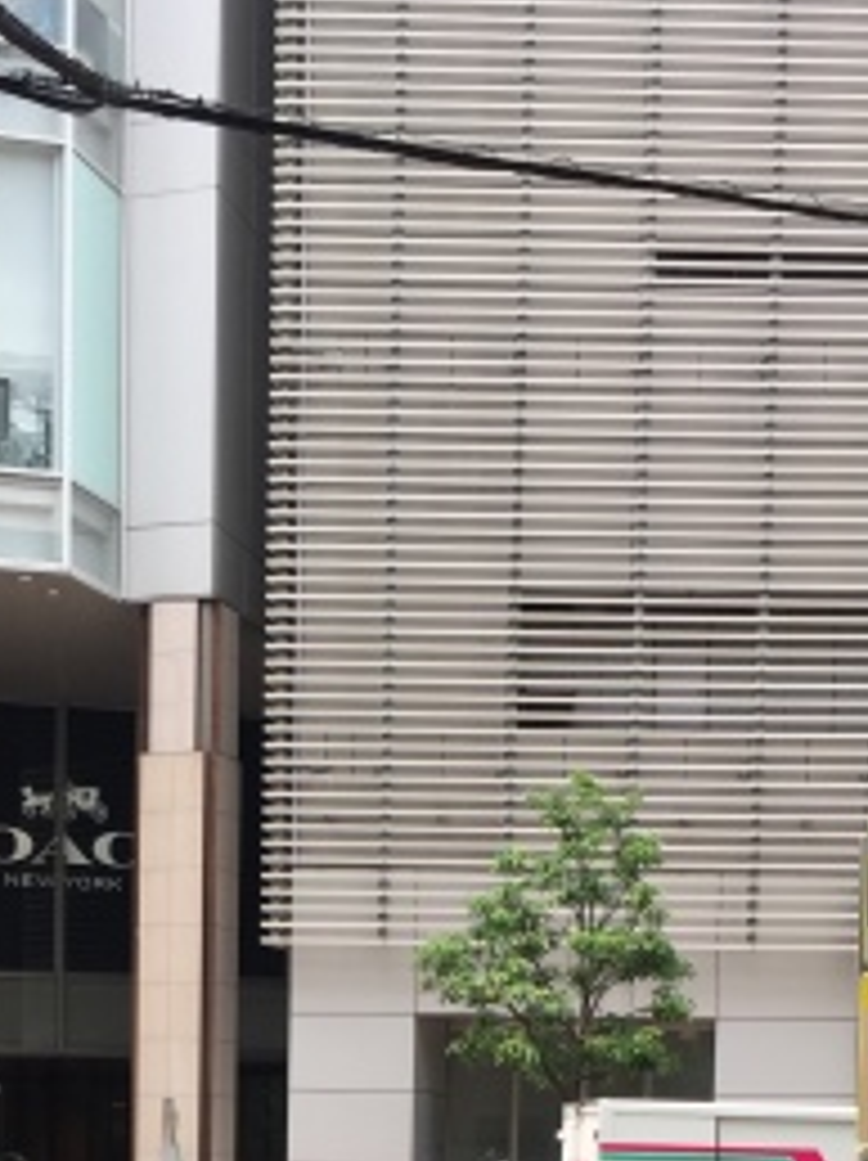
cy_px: 1314
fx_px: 2411
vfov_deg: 24.9
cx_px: 184
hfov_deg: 20.2
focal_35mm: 72
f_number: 2.2
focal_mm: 4.15
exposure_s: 1/377
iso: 32
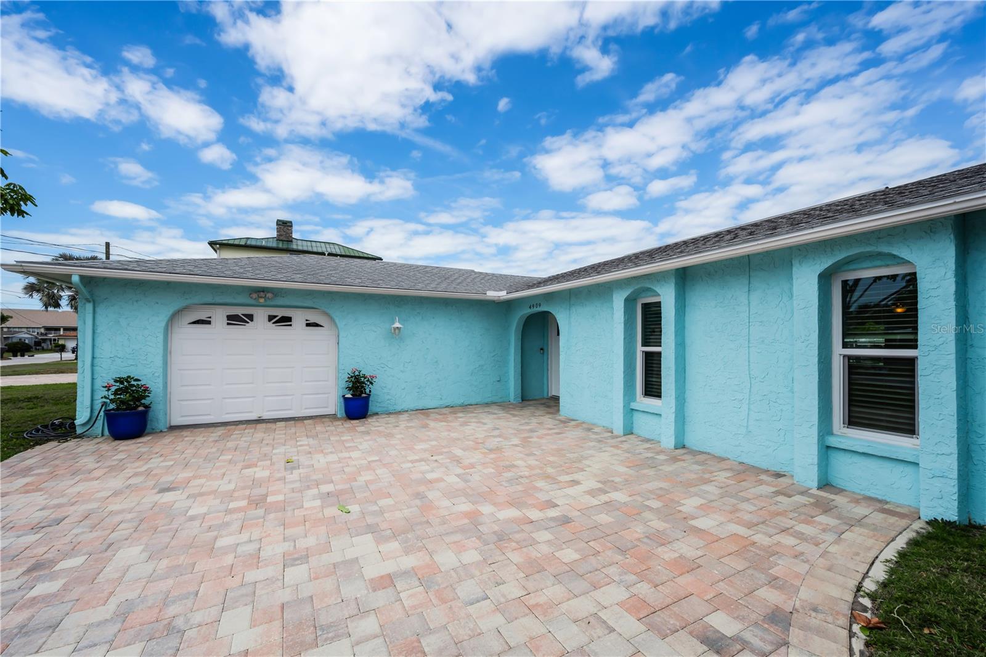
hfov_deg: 104.3
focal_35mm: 14
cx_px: 493
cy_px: 328
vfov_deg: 81.2
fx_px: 383
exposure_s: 1/200
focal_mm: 14
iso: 100
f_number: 14
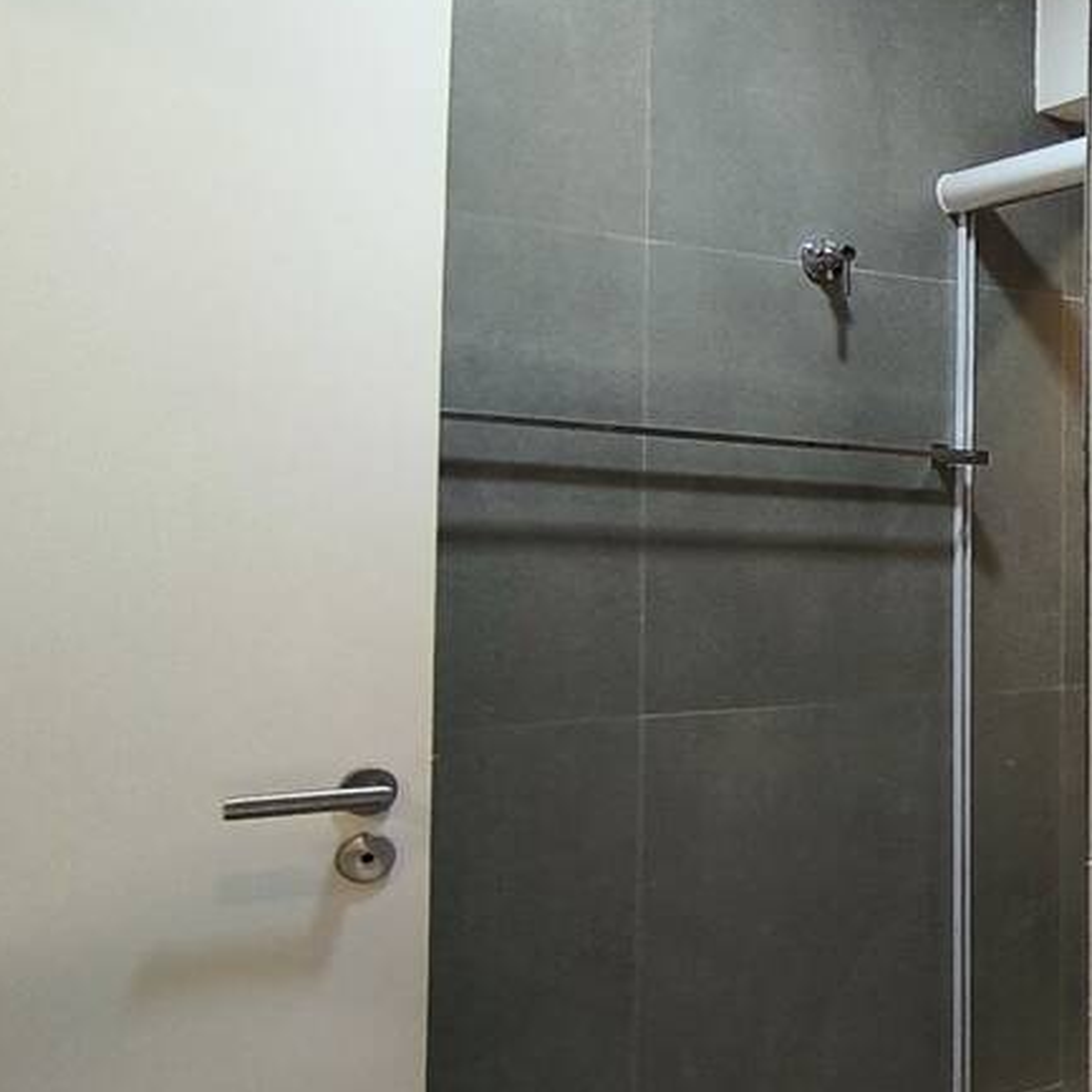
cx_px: 1624
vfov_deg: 36.0
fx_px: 1677
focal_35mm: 47
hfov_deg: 26.5
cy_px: 482
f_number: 2.2
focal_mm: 1.65
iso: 160
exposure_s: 1/40
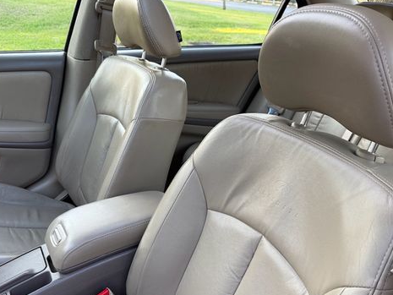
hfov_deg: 55.3
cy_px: 199
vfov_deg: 42.3
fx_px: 375
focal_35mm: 33
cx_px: 191
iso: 100
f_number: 1.78
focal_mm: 6.76
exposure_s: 1/121
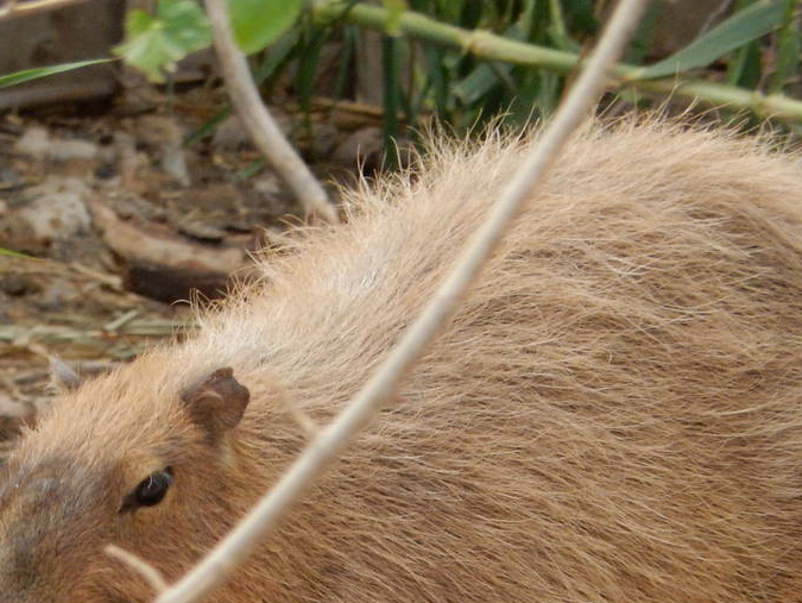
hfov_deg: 1.9
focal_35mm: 1066
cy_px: 629
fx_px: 24711
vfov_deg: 1.4
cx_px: 254
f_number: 6.3
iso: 280
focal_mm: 81
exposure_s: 1/125
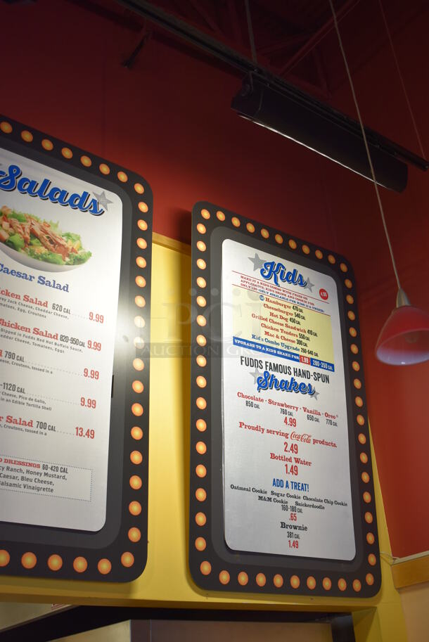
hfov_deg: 34.3
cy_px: 321
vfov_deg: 49.5
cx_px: 214
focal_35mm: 39
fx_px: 696
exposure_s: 1/50
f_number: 4.5
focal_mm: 26
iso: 400
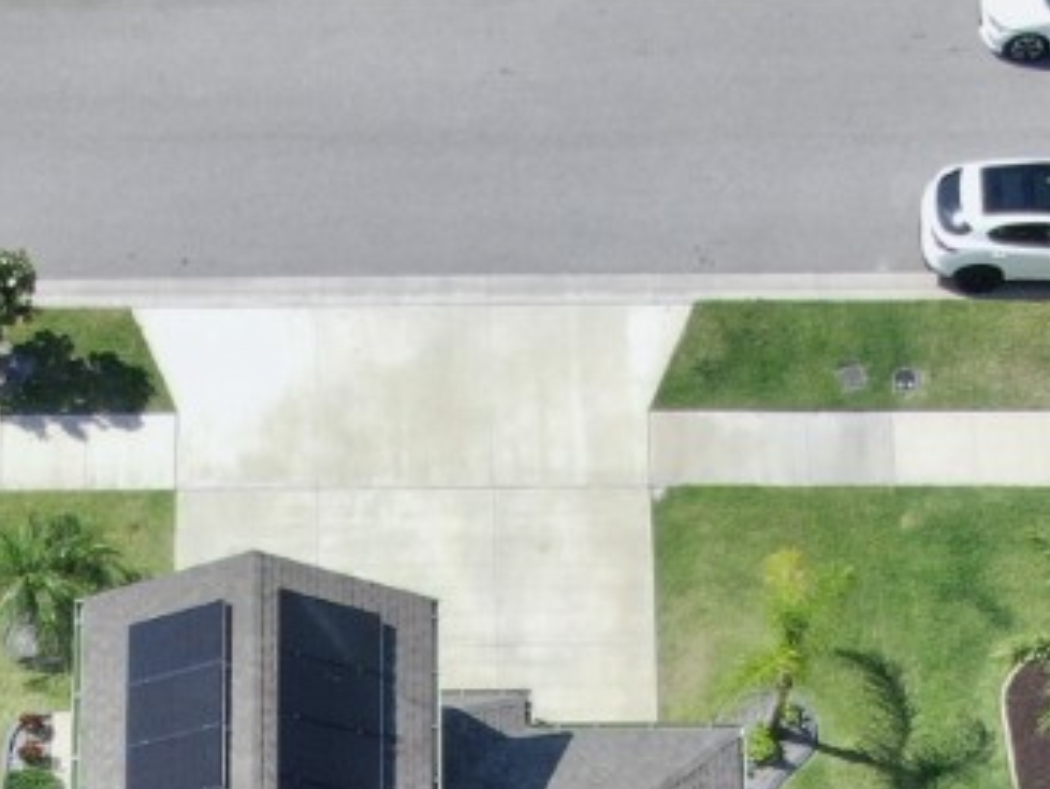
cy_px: 1572
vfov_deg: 12.4
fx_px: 3218
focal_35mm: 106
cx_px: 354
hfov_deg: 18.5
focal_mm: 4.39
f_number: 2.8
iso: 100
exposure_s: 1/1000
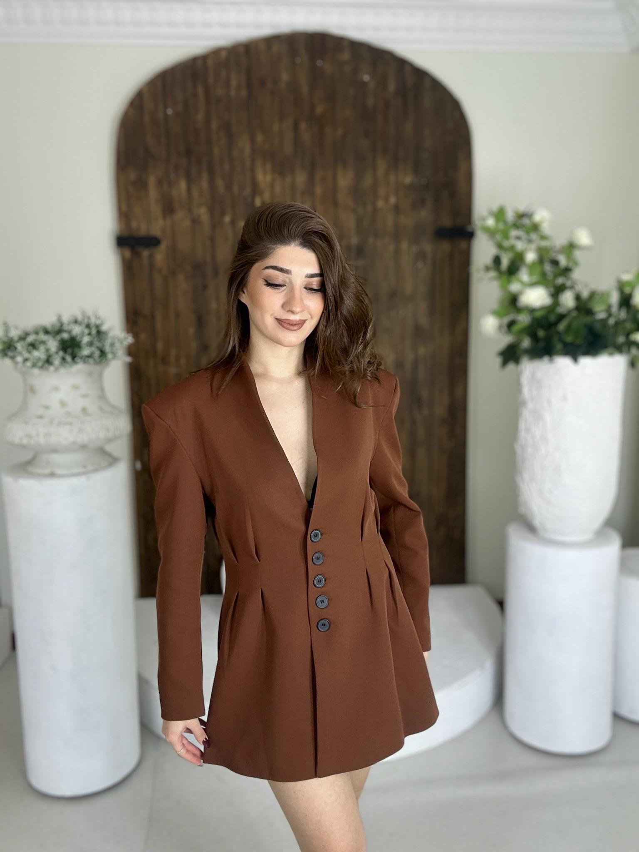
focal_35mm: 30
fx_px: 738
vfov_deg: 60.0
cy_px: 426
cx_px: 320
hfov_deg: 46.8
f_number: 1.9
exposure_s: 1/110
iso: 20
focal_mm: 2.69
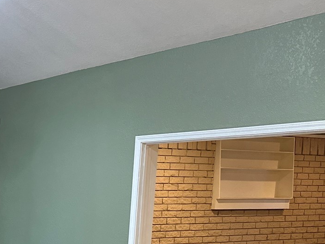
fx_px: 620
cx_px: -91
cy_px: 269
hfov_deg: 25.5
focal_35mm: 66
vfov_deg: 21.1
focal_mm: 6.86
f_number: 1.78
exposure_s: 1/60
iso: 400
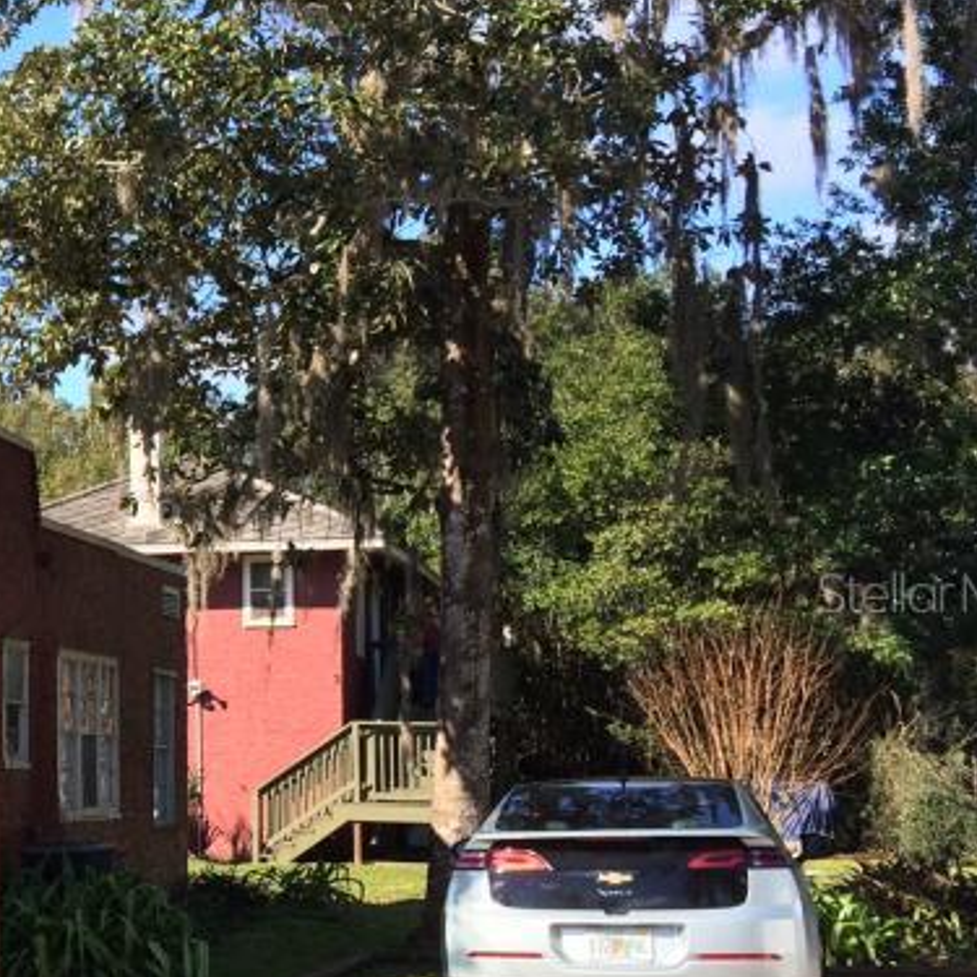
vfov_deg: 24.6
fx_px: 2235
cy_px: 593
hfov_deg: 22.3
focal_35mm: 70
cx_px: -271
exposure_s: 1/954
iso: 32
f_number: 2.2
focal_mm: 4.15
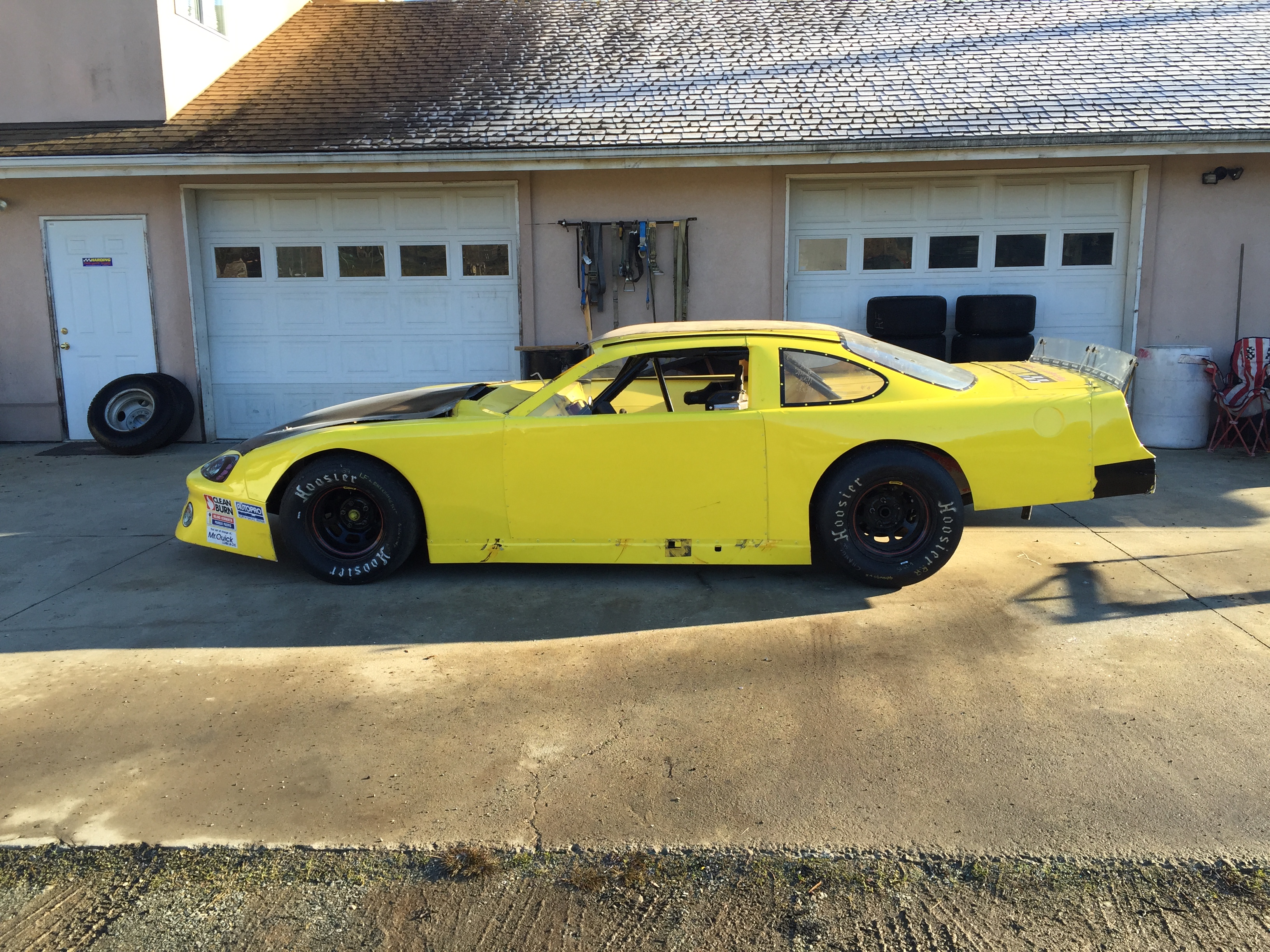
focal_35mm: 29
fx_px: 1064
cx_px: 635
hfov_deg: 61.7
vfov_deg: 48.2
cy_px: 476
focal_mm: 4.15
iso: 32
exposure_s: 1/370
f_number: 2.2
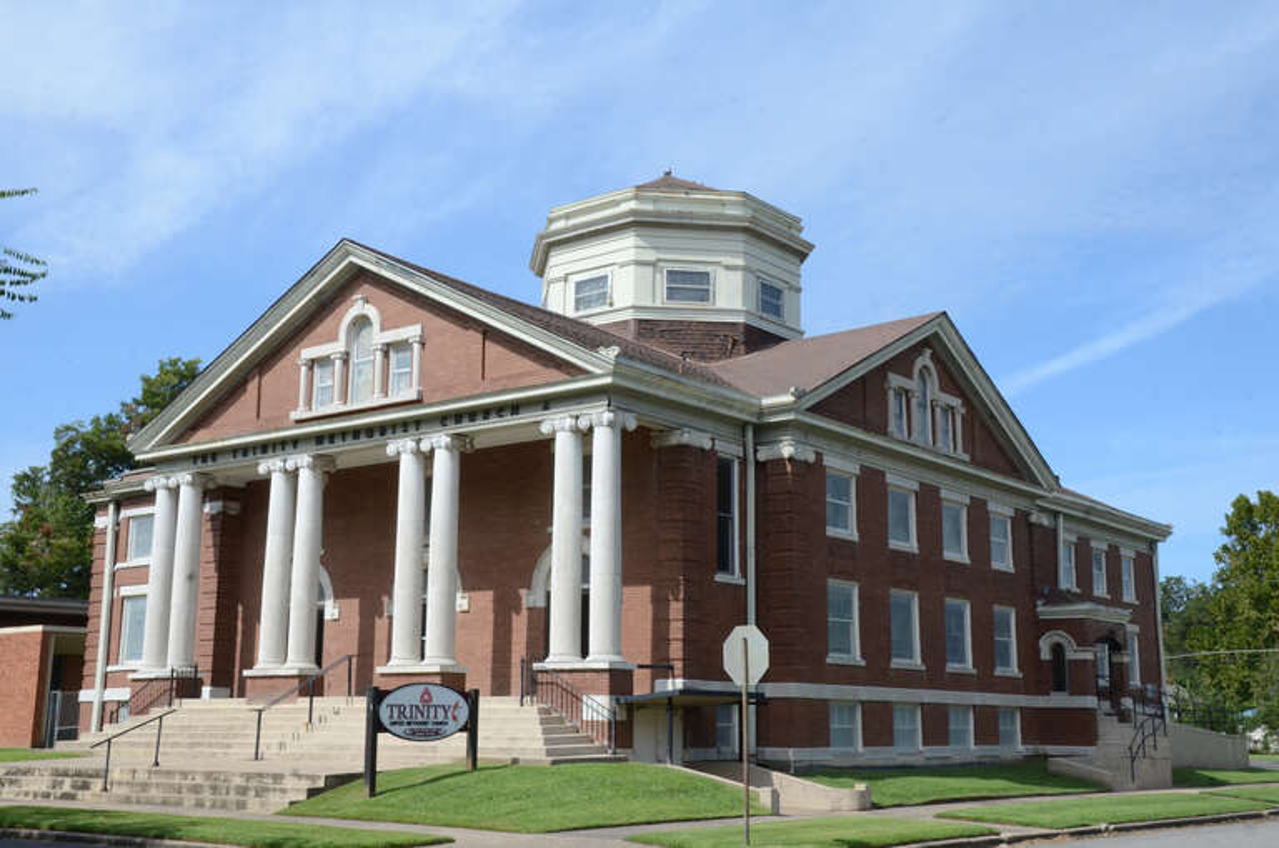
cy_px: 424
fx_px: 1489
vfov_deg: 31.8
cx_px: 640
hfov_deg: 46.5
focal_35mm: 42
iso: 200
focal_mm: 28
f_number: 16
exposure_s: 1/100
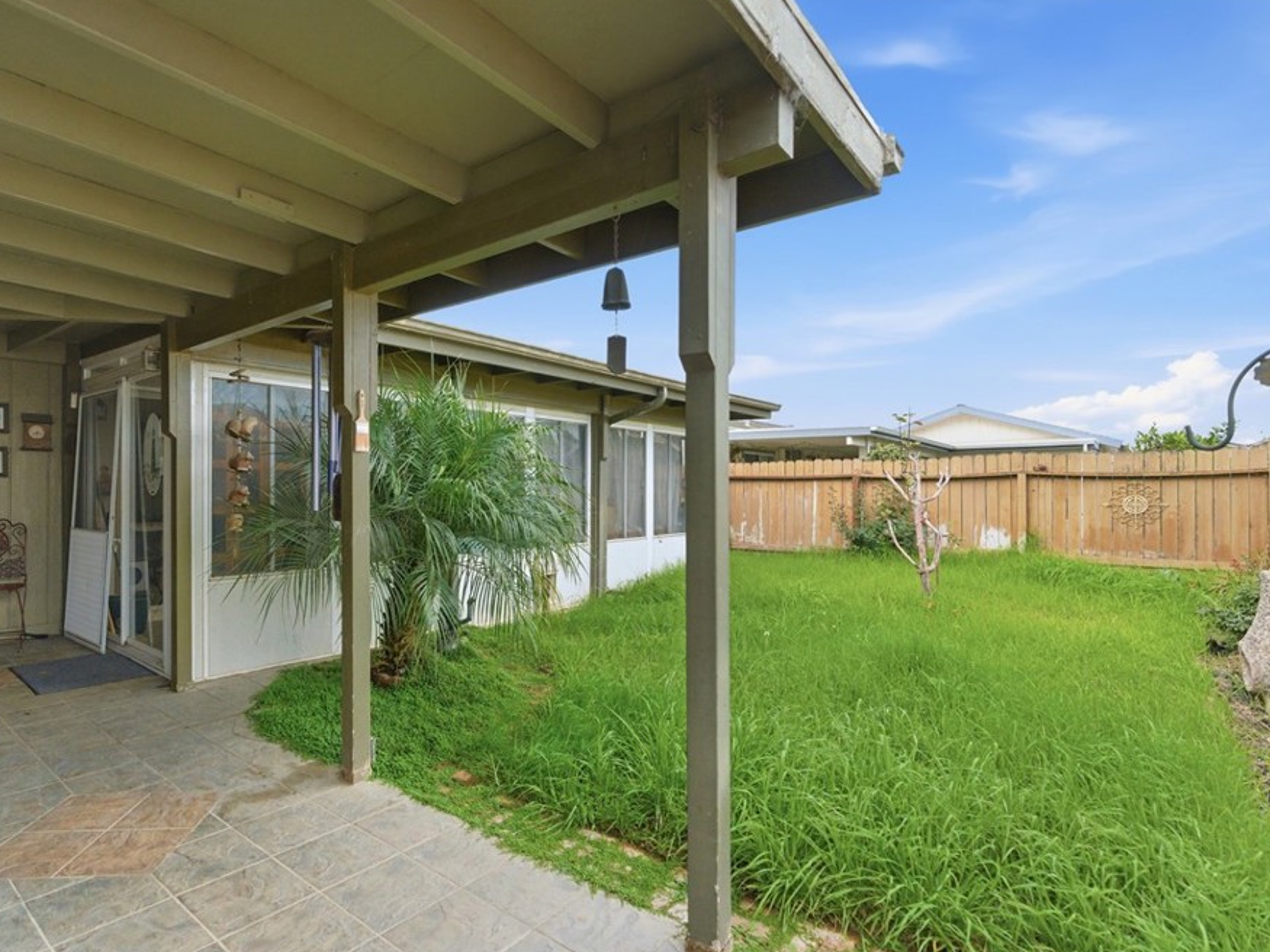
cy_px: 481
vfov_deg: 71.6
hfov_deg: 87.4
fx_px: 660
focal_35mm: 18
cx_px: 559
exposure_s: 1/8000
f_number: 3.5
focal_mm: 16
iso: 6400
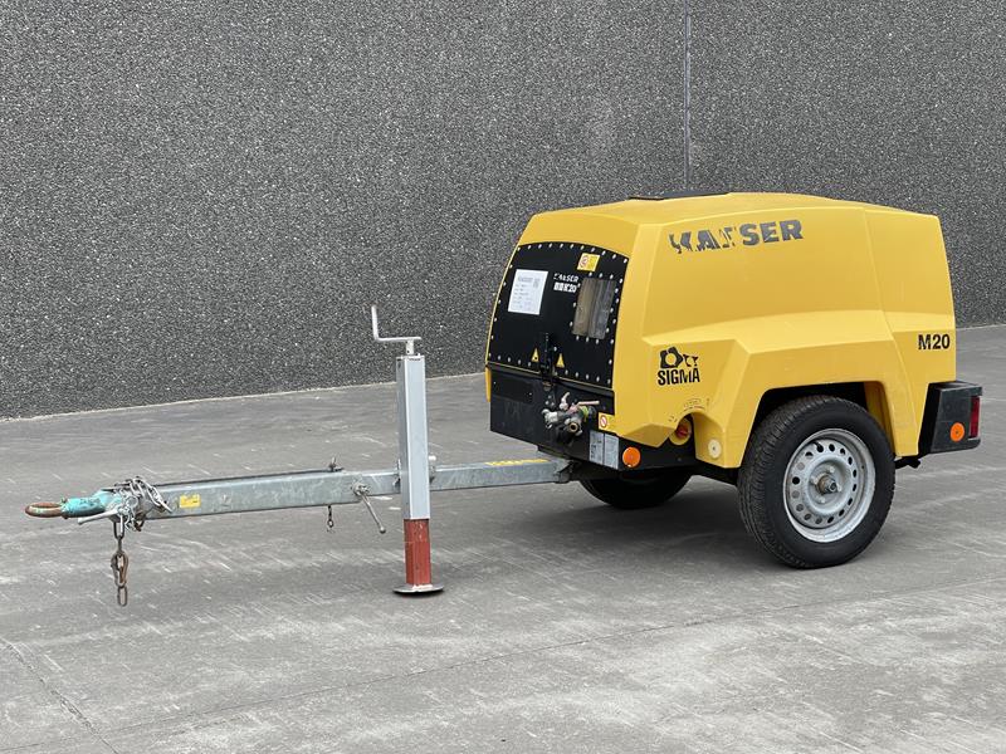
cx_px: 503
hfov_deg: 30.3
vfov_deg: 22.9
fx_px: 1860
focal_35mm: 64
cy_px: 377
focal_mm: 7.5
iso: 20
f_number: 2.2
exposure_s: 1/168
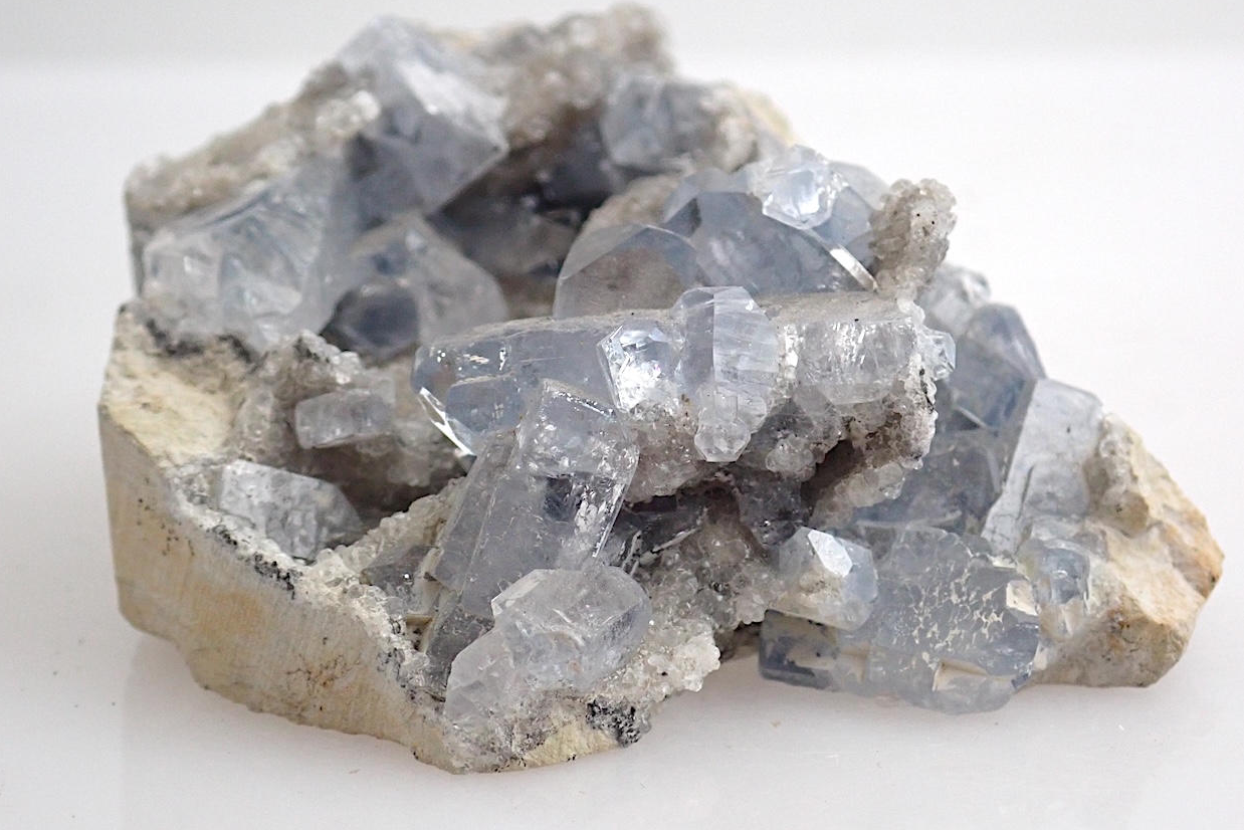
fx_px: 3629
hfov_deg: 19.5
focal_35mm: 105
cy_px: 394
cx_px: 617
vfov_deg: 13.0
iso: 640
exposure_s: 1/100
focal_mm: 18
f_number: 4.9
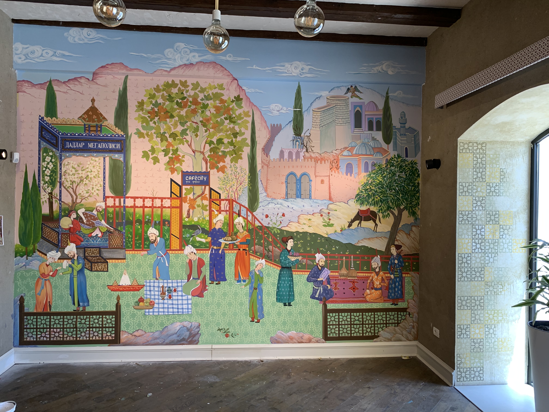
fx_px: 412
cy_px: 206
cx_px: 274
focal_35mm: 26
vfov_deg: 53.1
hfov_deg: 67.3
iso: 64
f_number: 1.8
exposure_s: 1/100
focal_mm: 4.25
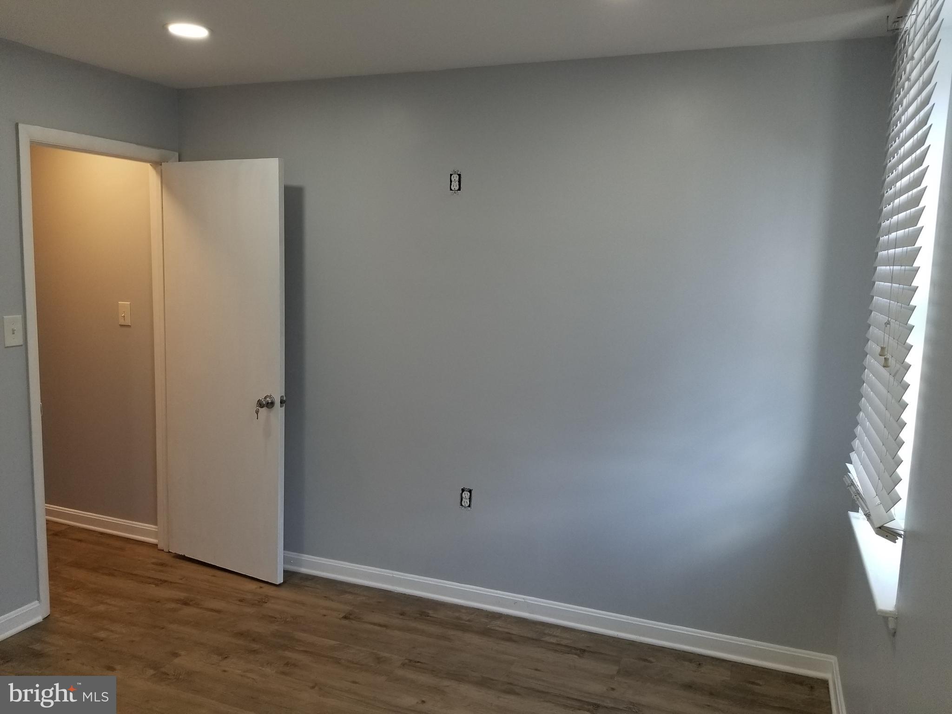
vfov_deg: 53.1
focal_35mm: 26
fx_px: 715
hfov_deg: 67.3
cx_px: 476
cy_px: 357
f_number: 1.7
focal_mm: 4.3
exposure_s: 1/120
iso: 100
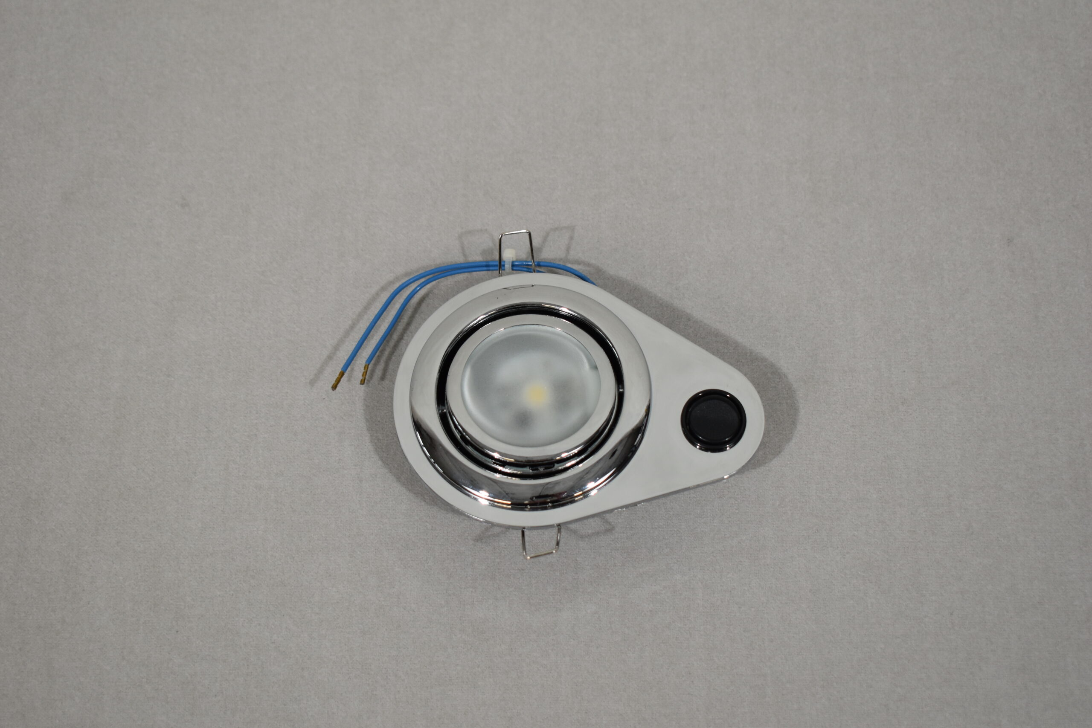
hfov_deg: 35.1
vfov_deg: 23.8
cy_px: 364
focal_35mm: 57
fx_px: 1729
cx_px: 546
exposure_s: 1/125
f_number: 5.6
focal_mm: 38
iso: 400
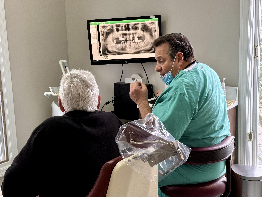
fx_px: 363
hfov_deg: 39.7
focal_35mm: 48
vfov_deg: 30.3
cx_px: 131
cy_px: 98
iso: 125
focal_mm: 6.76
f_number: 1.78
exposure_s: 1/120
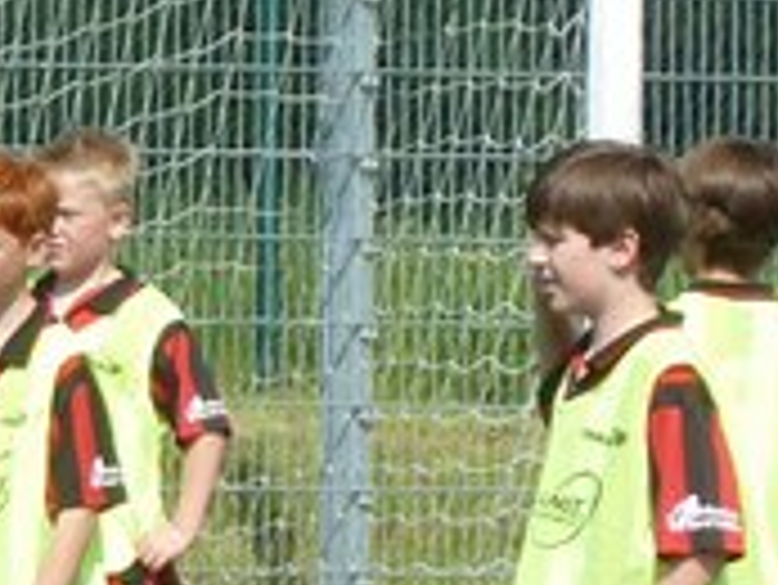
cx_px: -72
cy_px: 443
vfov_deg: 1.2
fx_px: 27281
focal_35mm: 1213
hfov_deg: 1.6
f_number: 4.9
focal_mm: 49.2
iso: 80
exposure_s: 1/400
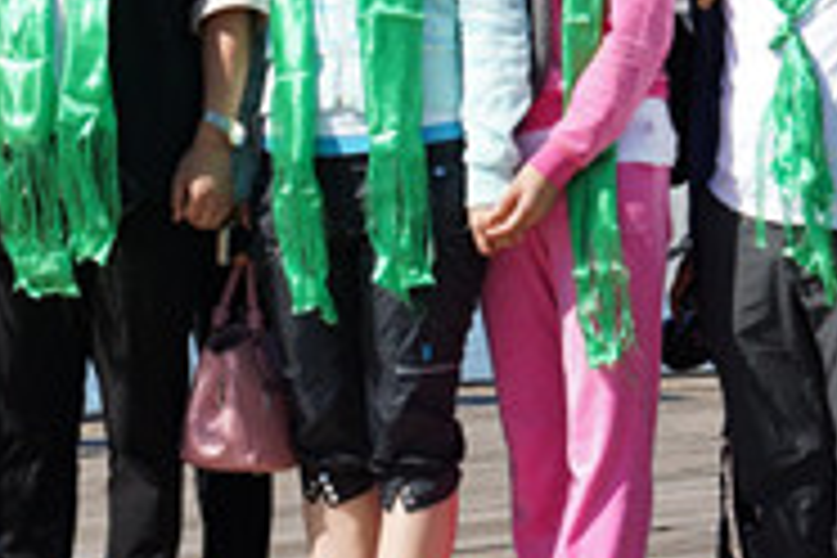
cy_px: 115
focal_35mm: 132
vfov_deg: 10.4
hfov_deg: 15.4
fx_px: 3069
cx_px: 94
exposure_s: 1/800
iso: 400
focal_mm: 33
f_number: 8
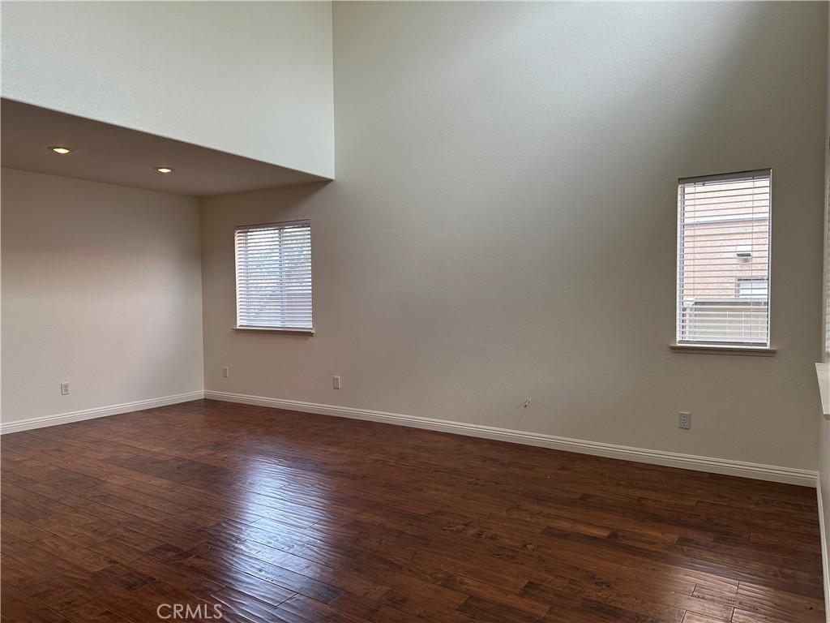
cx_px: 415
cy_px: 312
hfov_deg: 71.6
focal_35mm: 24
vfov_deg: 56.8
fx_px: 575
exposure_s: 1/137
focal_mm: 6.86
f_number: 1.78
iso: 80
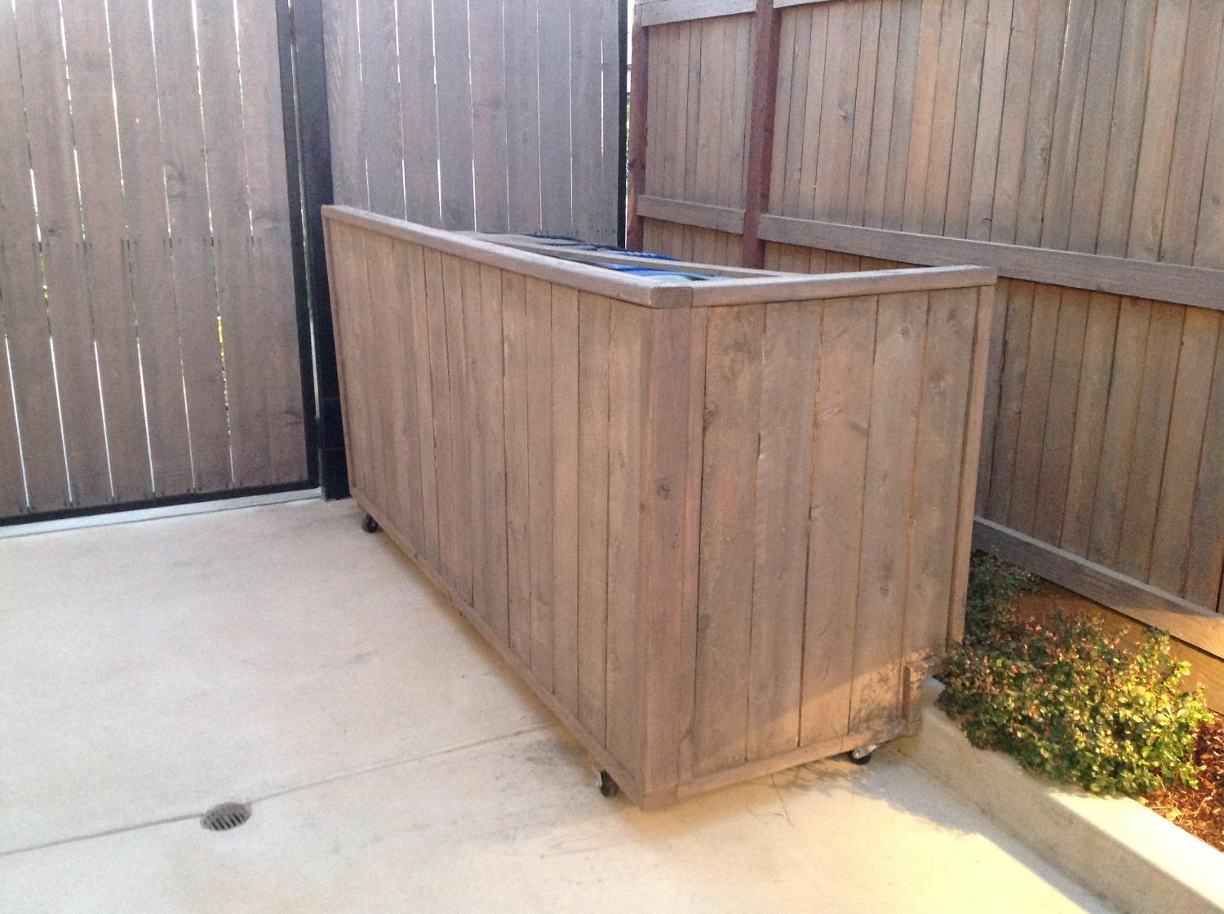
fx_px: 1236
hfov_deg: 52.7
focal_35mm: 35
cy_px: 457
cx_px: 612
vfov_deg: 40.6
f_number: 2.4
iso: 400
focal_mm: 4.28
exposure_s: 1/15
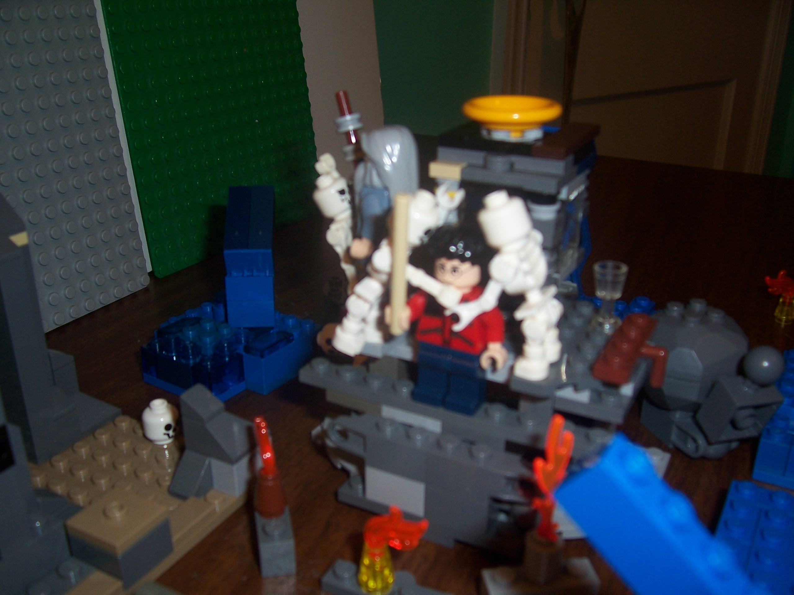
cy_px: 298
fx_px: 780
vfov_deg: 41.8
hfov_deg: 54.0
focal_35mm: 34
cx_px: 397
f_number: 2.7
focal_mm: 5.6
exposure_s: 1/60
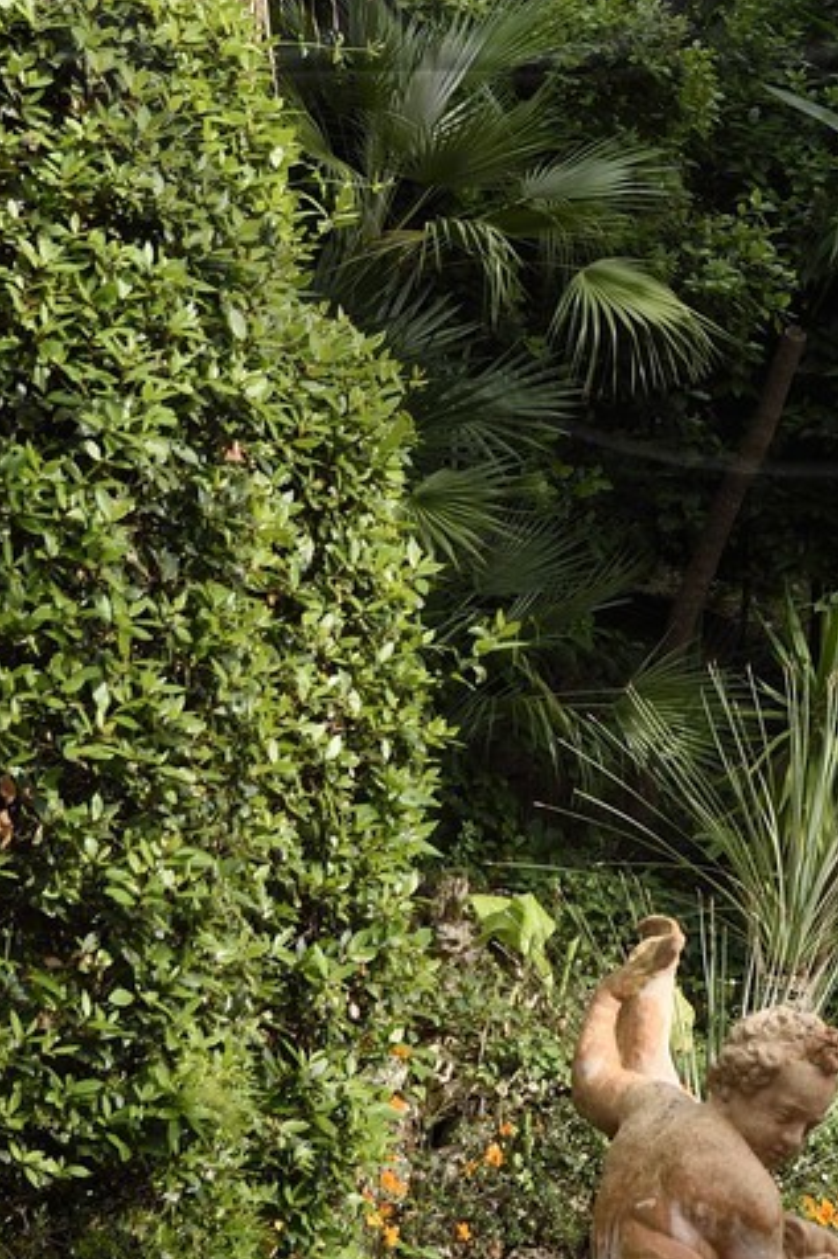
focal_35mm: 185
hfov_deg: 7.4
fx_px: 6464
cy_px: -251
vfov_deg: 10.9
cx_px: 818
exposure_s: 1/160
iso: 200
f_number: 7.1
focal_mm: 55
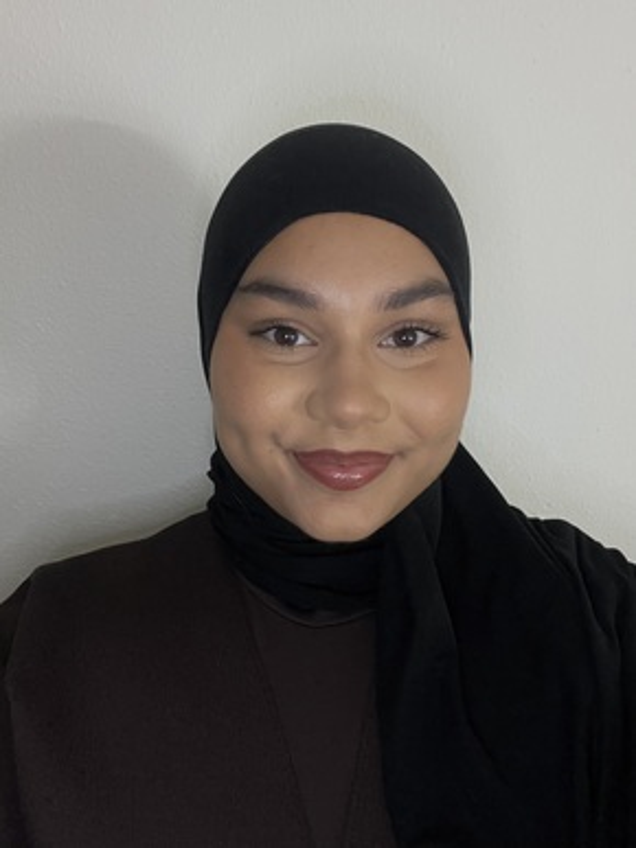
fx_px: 735
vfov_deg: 60.0
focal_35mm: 30
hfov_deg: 46.8
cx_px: 318
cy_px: 424
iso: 500
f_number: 2.2
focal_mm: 2.71
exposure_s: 1/30
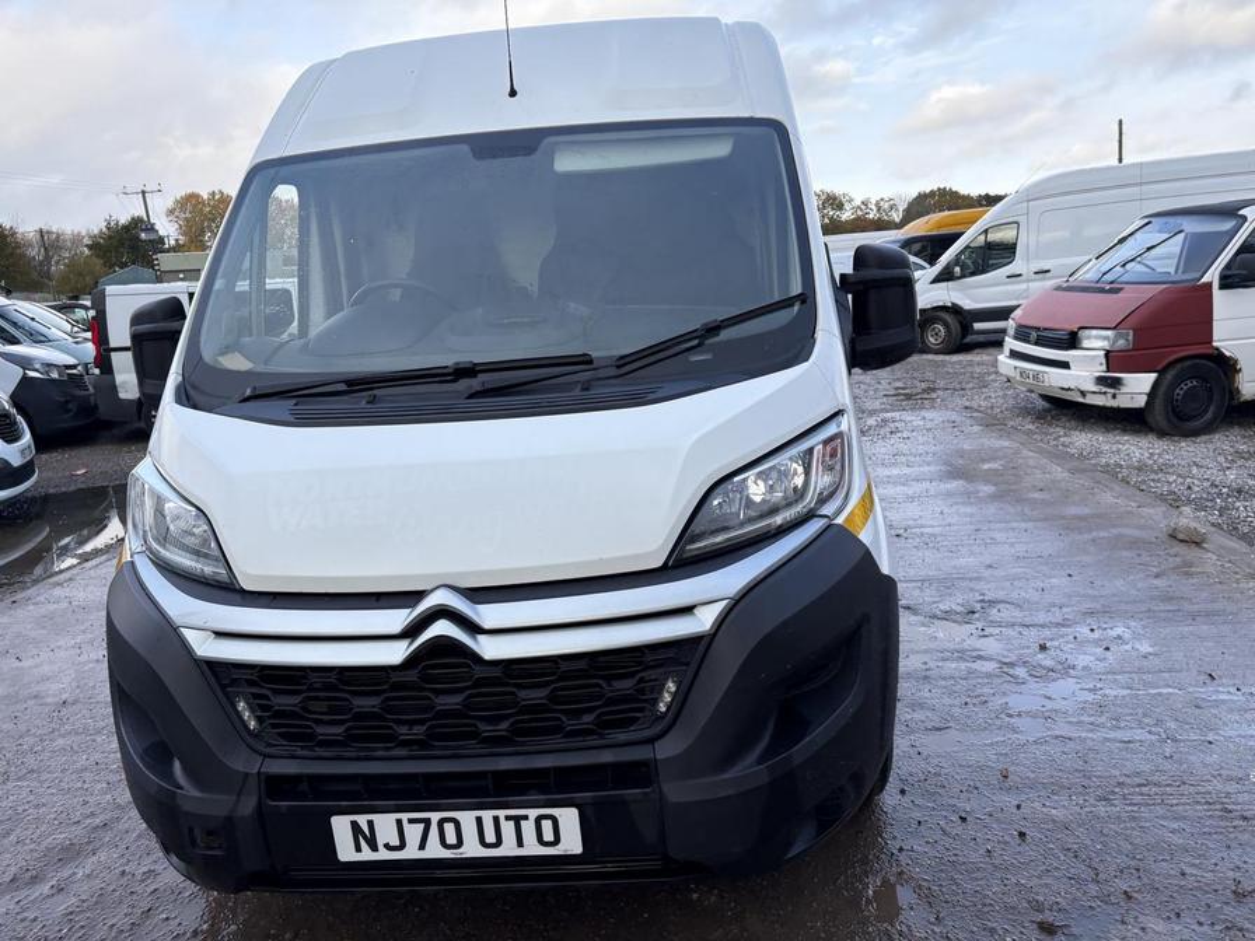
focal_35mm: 26
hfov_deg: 67.3
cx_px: 628
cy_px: 470
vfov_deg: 53.1
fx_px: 943
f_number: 1.6
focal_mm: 5.96
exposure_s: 1/724
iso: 50
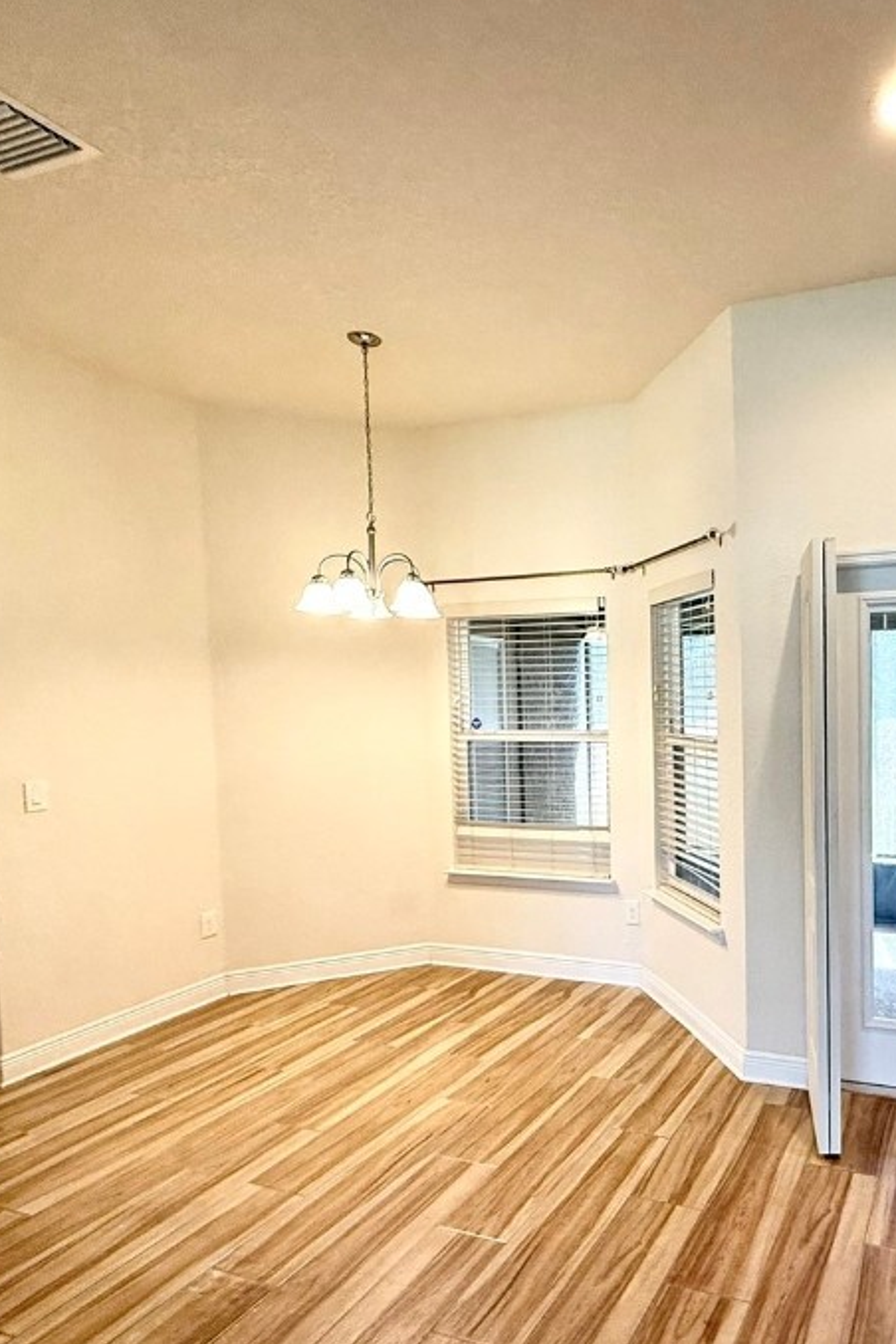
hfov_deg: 53.0
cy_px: 729
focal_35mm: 22
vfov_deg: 78.4
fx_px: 821
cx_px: 733
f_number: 2.2
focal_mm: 2.22
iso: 200
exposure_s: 1/120
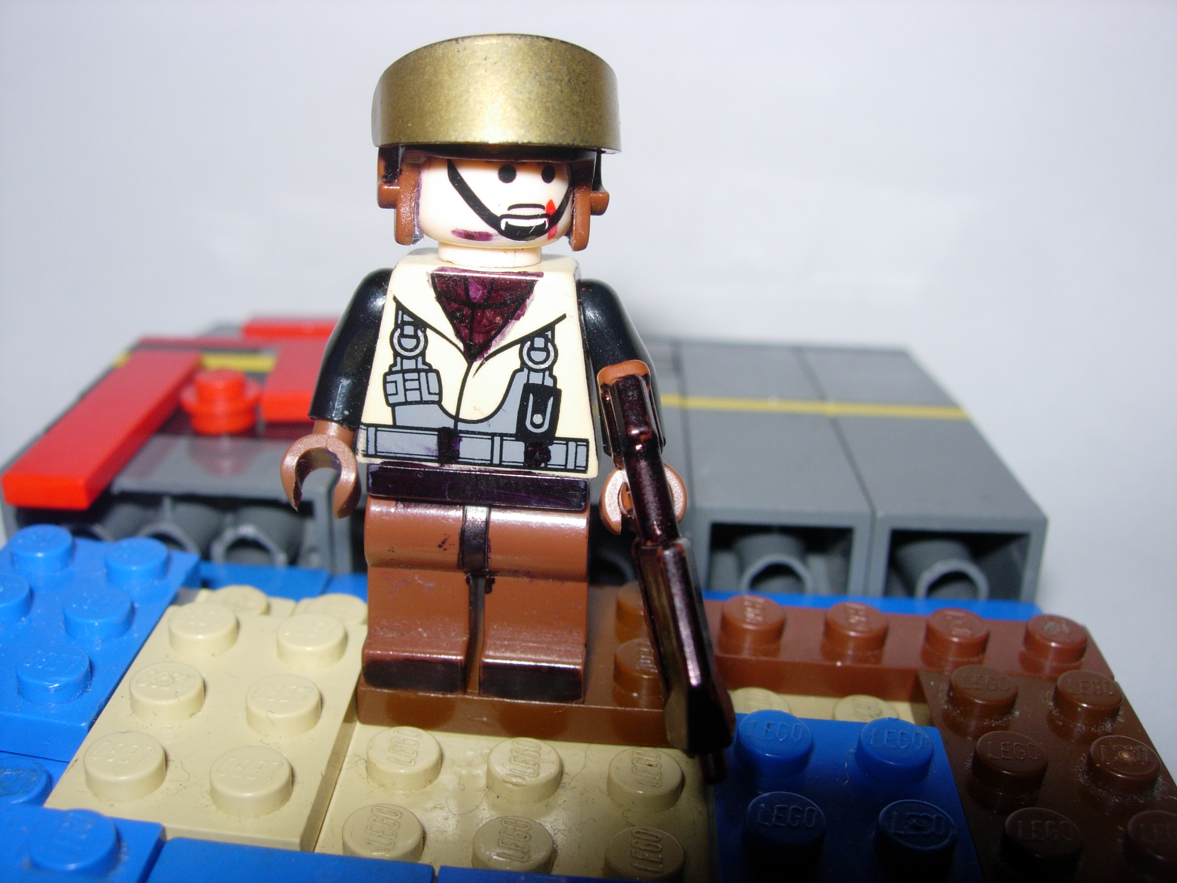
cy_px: 442
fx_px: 1292
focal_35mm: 38
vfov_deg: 37.7
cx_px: 588
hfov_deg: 49.0
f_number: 4.8
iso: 79
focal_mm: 7.8
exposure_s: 1/64
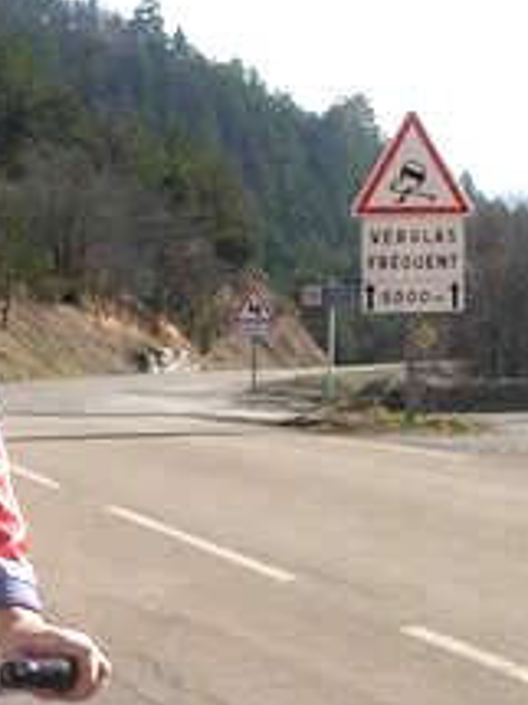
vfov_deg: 18.3
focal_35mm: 106
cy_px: 597
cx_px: -69
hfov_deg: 13.6
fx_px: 2158
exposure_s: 1/542
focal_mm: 6.3
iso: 79
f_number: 4.9
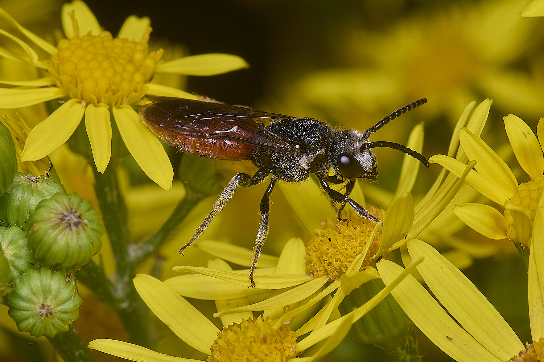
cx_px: 272
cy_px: 181
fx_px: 3400
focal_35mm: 225
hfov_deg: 9.1
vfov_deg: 6.1
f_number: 51
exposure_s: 1/250
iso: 640
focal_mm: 147
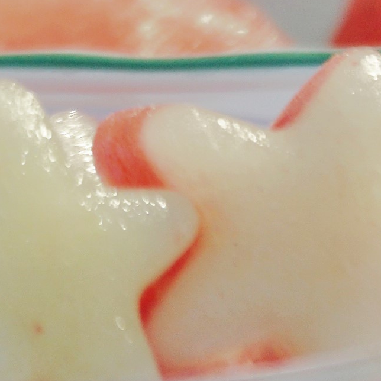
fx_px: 11936
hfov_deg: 1.8
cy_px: -223
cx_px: 93
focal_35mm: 959
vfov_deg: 1.8
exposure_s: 1/500
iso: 280
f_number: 4.8
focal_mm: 125
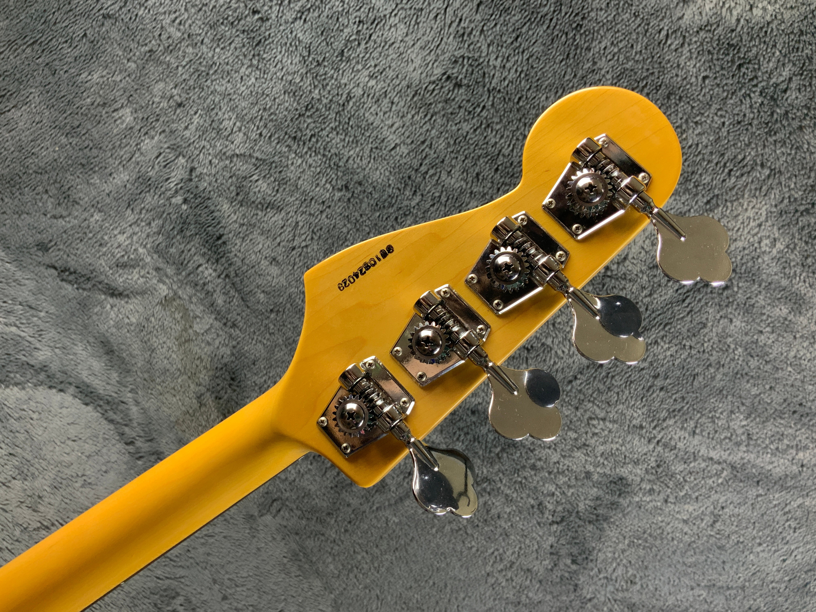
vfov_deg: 48.2
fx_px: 684
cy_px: 306
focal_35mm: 29
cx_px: 408
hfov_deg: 61.7
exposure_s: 1/60
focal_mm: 3
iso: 80
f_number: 1.8
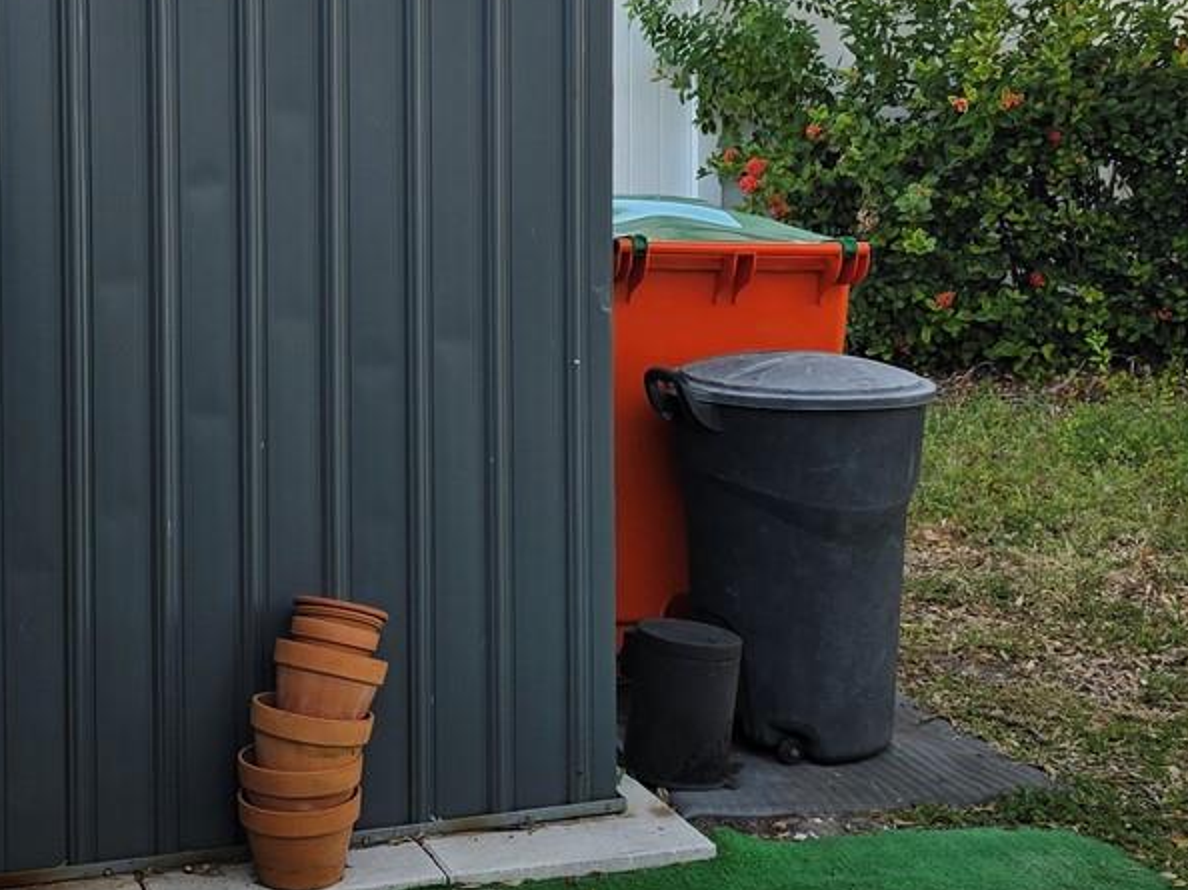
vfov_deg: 23.2
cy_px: 148
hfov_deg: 30.9
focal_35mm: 62
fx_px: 2127
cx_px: 372
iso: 16
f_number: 1.7
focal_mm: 6.3
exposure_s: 1/180
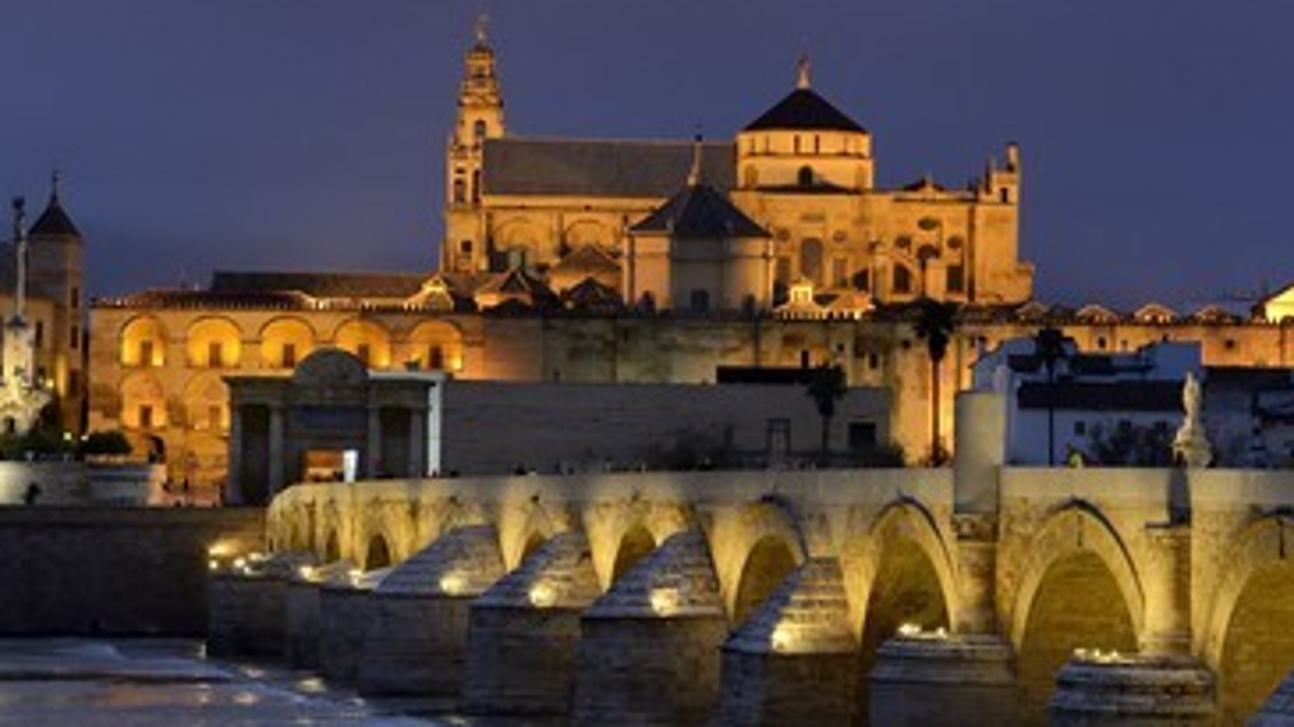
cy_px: 358
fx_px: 4219
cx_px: 684
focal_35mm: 123
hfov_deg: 17.4
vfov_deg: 9.8
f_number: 5.6
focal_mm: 102
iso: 1600
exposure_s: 1/10
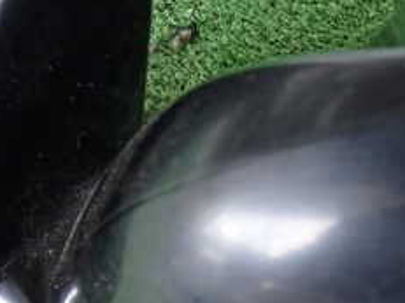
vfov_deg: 17.2
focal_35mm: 83
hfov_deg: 23.5
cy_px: -28
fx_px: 971
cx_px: 154
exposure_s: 1/30
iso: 500
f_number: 2.4
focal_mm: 5.79
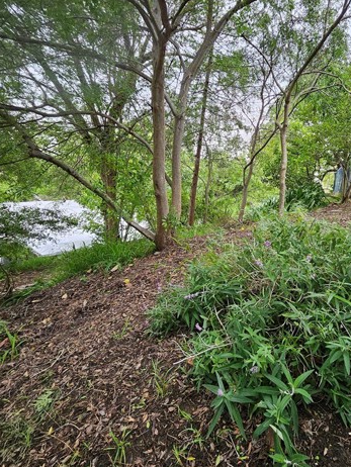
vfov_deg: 87.3
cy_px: 205
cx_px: 236
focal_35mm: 18
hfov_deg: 69.5
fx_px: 243
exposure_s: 1/120
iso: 40
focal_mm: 1.74
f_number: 2.2
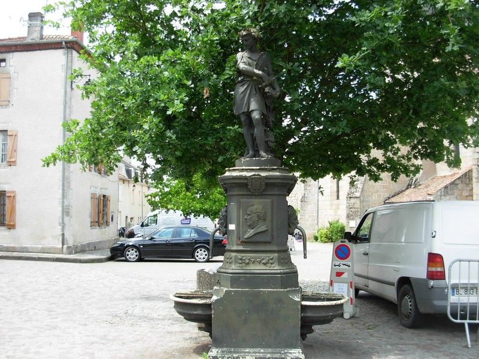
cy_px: 180
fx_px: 526
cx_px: 240
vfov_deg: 37.7
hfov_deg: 49.0
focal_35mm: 38
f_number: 2.9
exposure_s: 1/256
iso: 79
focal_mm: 6.3
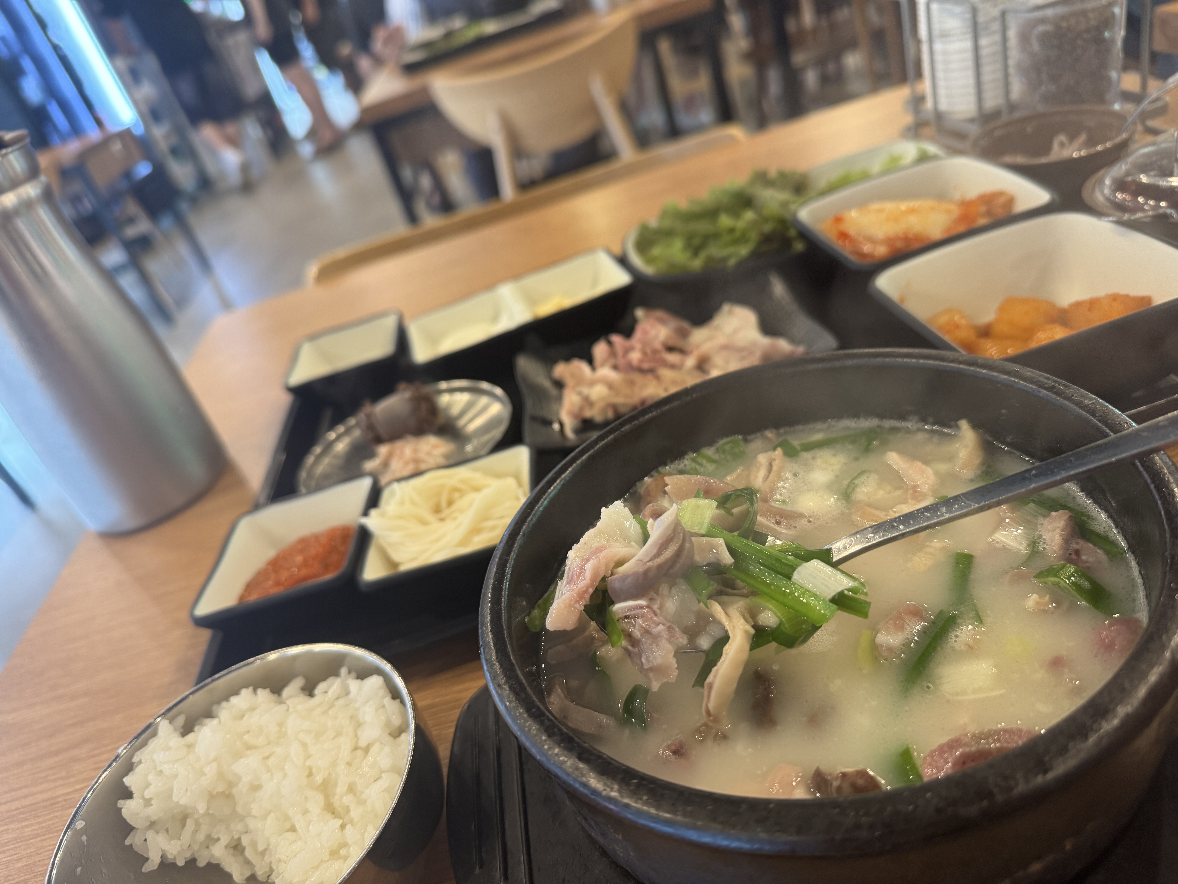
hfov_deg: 71.6
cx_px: 589
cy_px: 442
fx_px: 817
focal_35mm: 24
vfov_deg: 56.8
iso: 250
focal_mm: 6.76
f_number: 1.78
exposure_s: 1/60
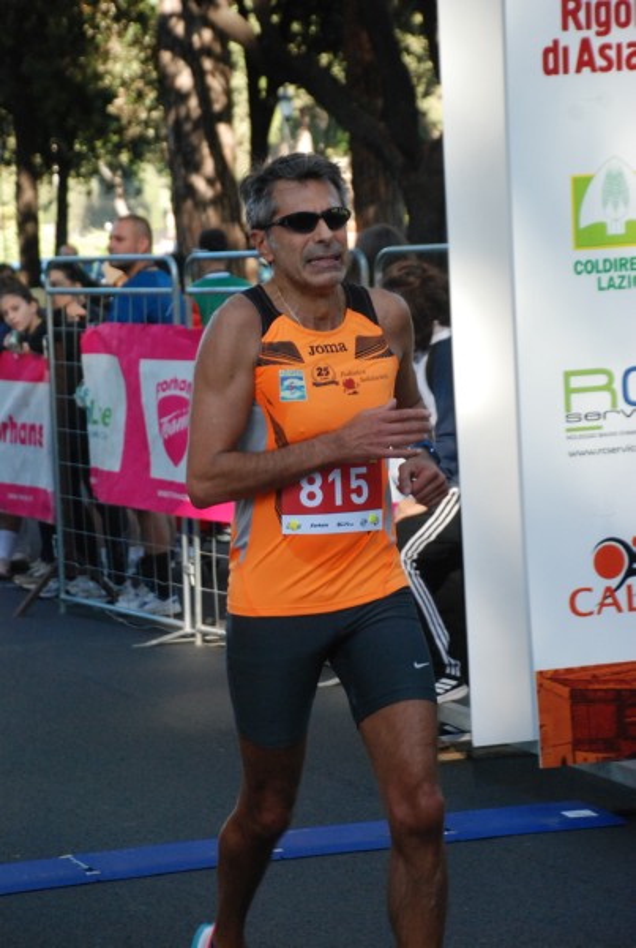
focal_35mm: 112
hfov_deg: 12.2
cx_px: 318
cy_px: 474
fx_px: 2966
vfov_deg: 18.1
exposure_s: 1/320
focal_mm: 75
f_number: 5.6
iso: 1000
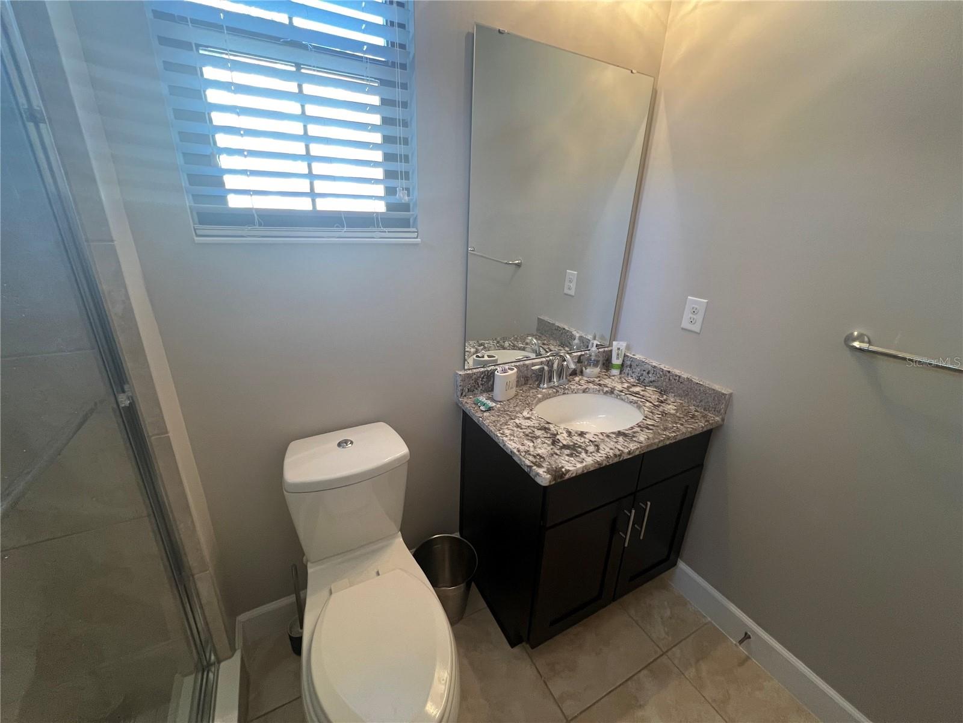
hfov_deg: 106.2
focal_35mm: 13
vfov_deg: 89.9
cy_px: 362
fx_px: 362
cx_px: 482
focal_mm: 1.57
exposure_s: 1/60
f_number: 1.8
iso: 200
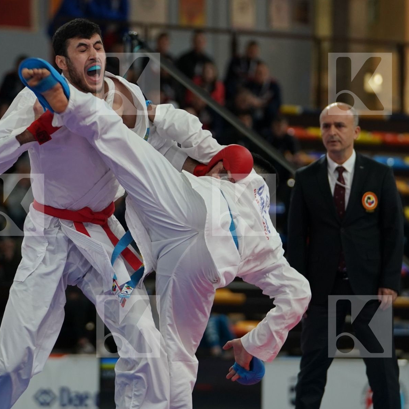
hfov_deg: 7.2
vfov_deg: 7.2
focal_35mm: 243
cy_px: 205
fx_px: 3248
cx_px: 128
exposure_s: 1/1000
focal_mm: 127
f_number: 2.8
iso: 1250
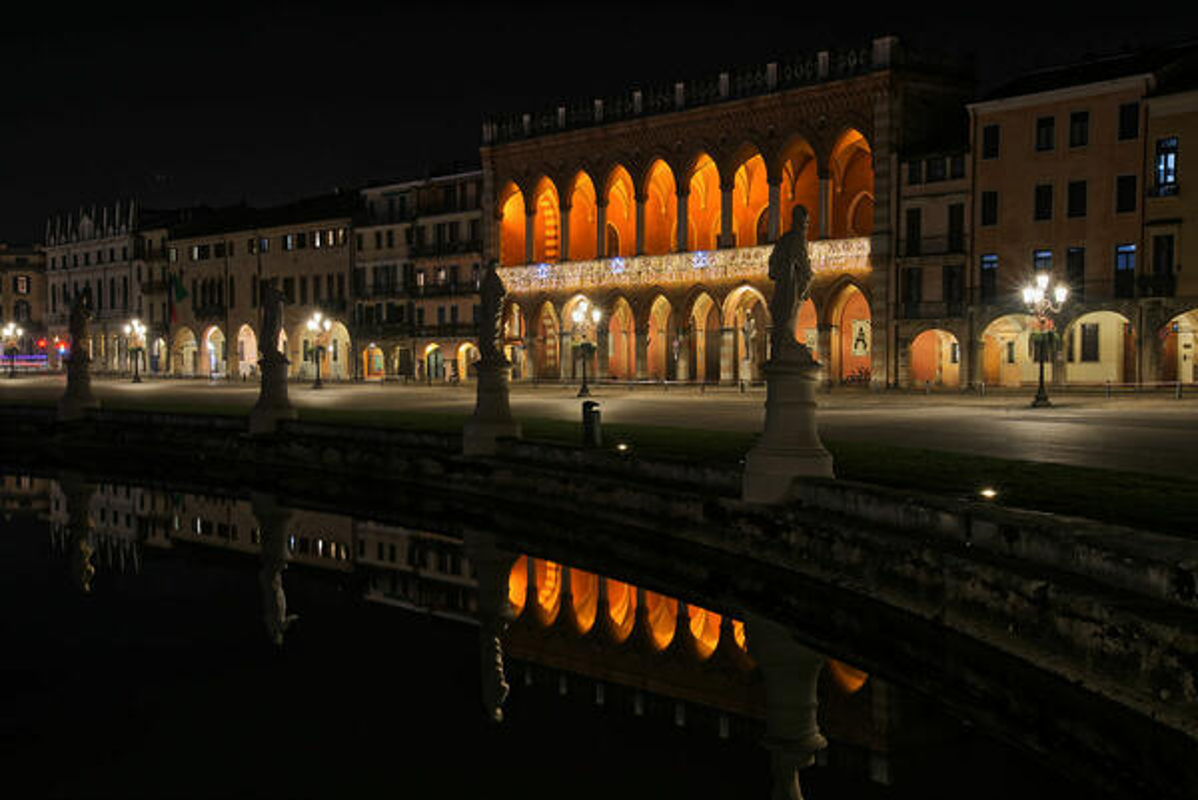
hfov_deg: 41.1
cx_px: 599
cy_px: 400
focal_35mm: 48
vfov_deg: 28.1
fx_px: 1598
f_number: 16
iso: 100
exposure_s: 30
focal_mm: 48
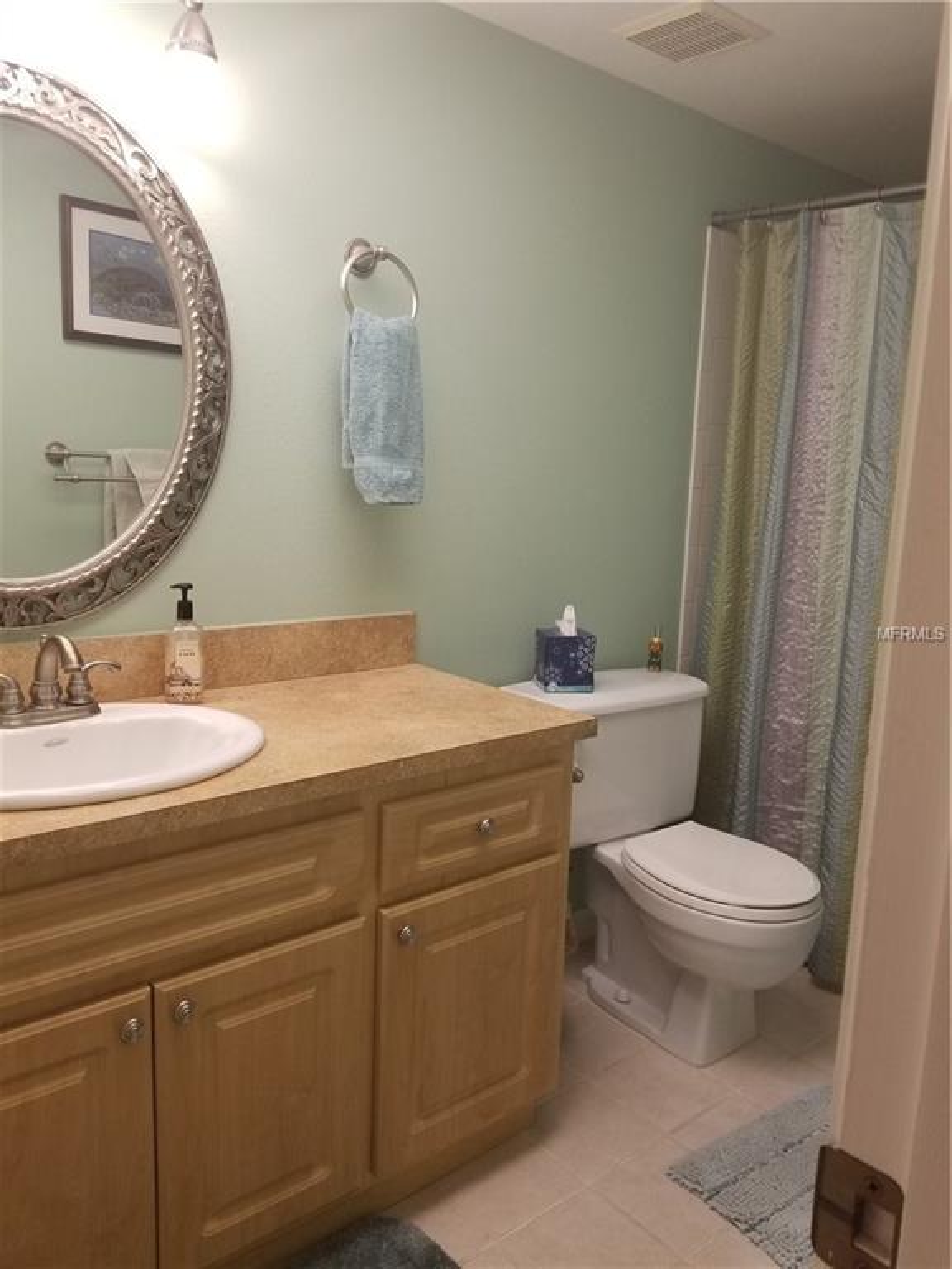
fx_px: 953
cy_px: 634
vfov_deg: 67.3
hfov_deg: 53.1
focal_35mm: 26
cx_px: 476
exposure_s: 1/60
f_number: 1.7
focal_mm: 4.25
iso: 80
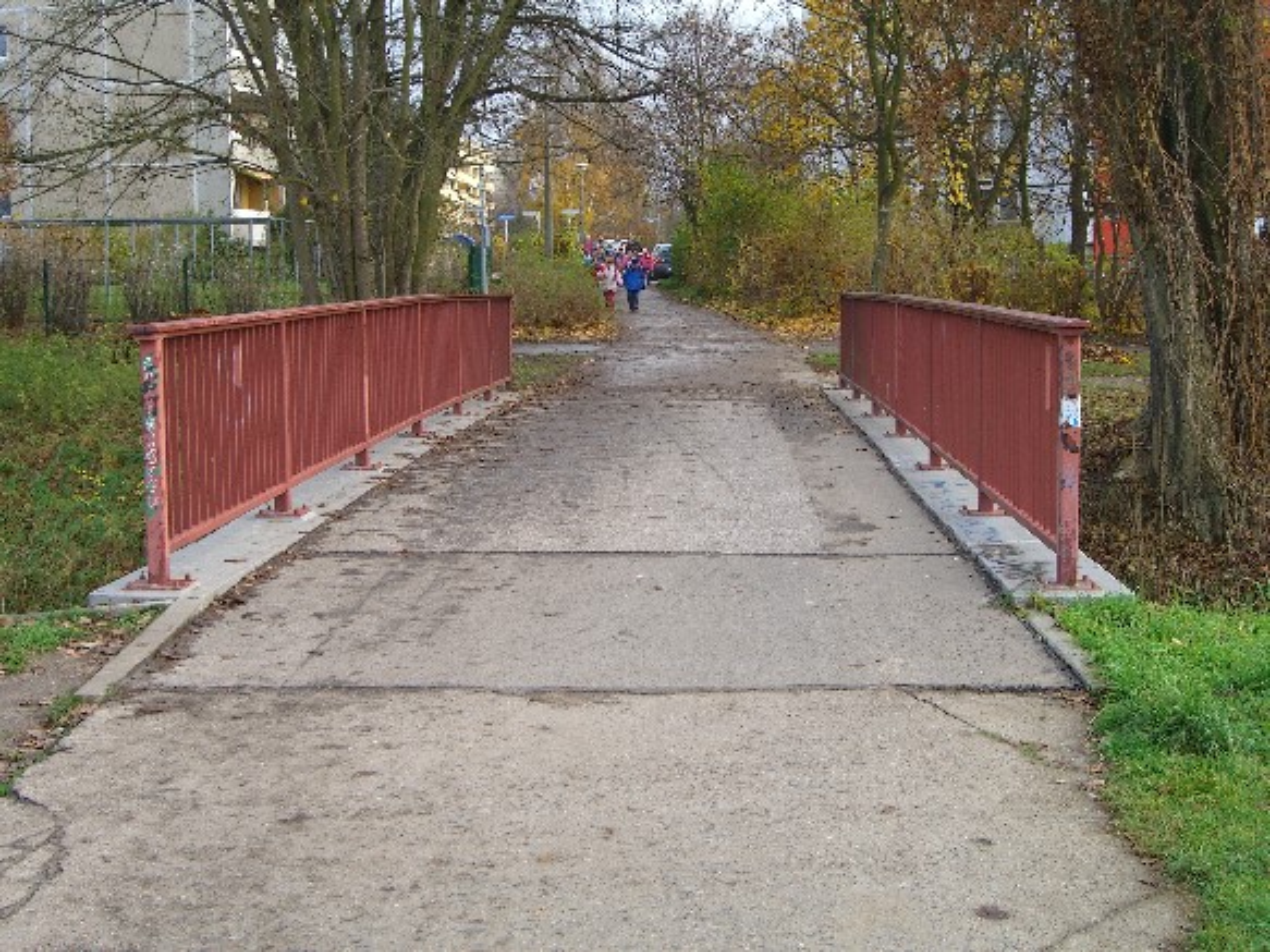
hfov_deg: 33.8
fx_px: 2091
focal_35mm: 57
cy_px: 476
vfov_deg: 25.7
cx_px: 635
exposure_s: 1/125
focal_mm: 11.8
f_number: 3.6
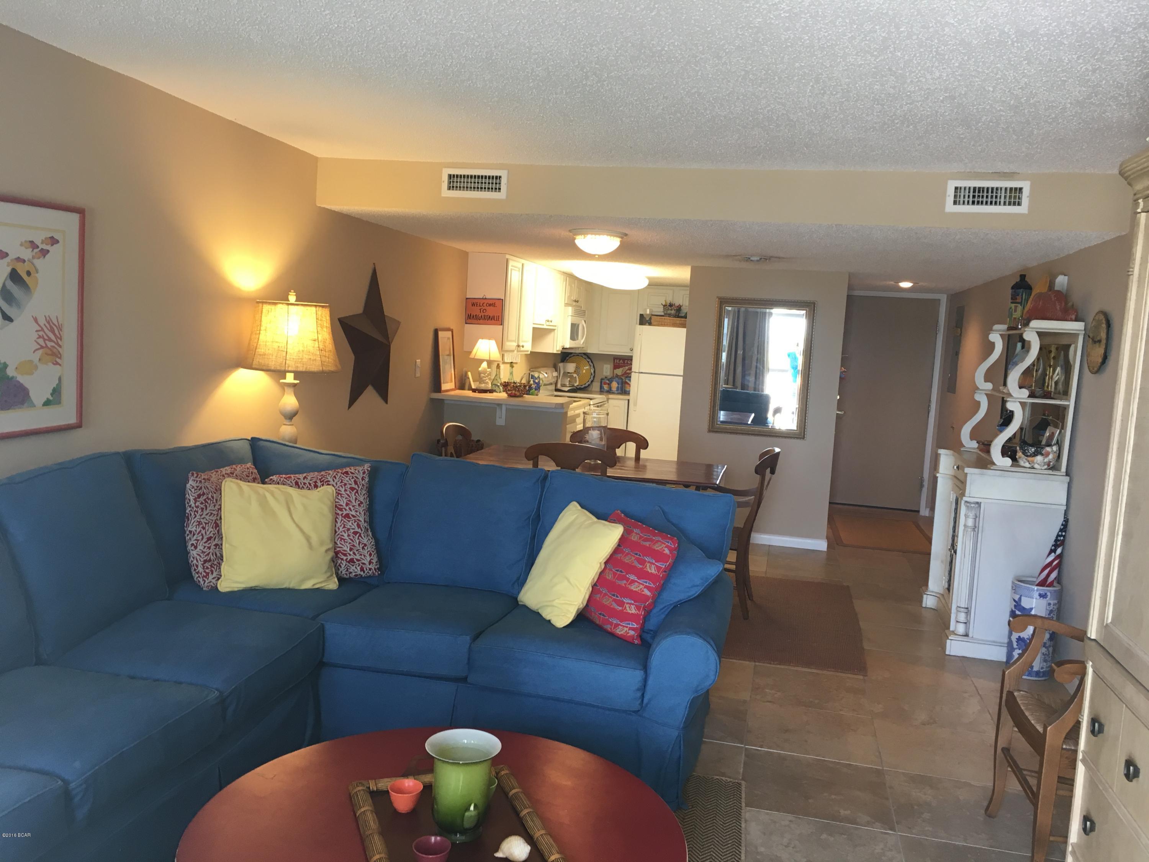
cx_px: 574
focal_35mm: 29
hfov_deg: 61.7
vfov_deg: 48.2
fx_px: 963
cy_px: 431
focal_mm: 4.15
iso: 50
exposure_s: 1/30
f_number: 2.2
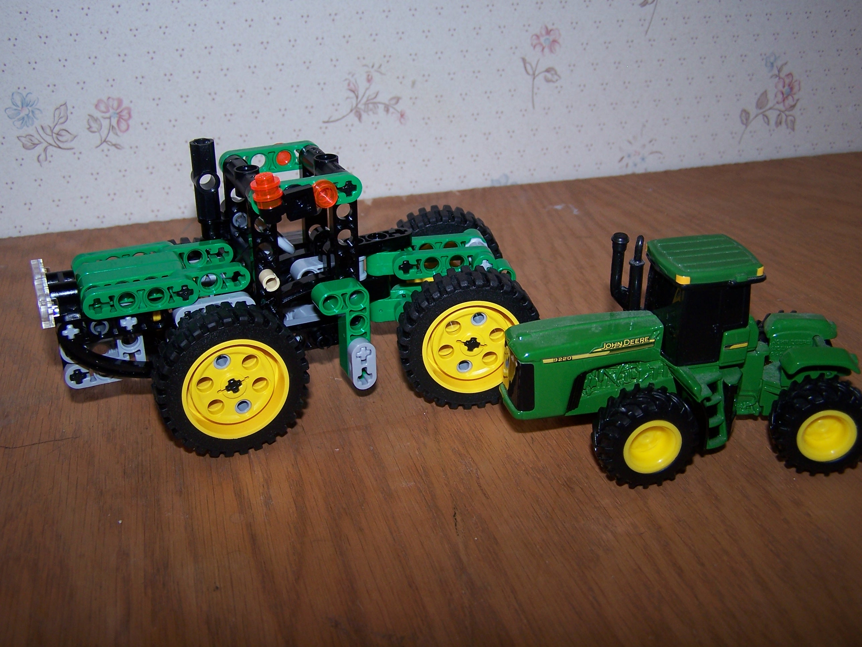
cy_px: 324
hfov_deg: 49.0
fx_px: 946
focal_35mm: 38
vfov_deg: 37.7
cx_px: 431
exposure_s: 1/60
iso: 80
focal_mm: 6.3
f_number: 2.8
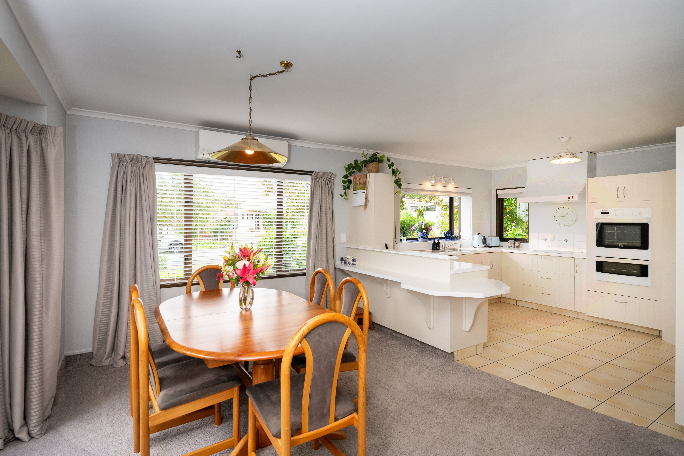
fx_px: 342
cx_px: 342
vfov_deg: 67.4
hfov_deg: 90.0
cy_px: 228
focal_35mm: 18
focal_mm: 18
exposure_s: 1/80
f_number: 8
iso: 500
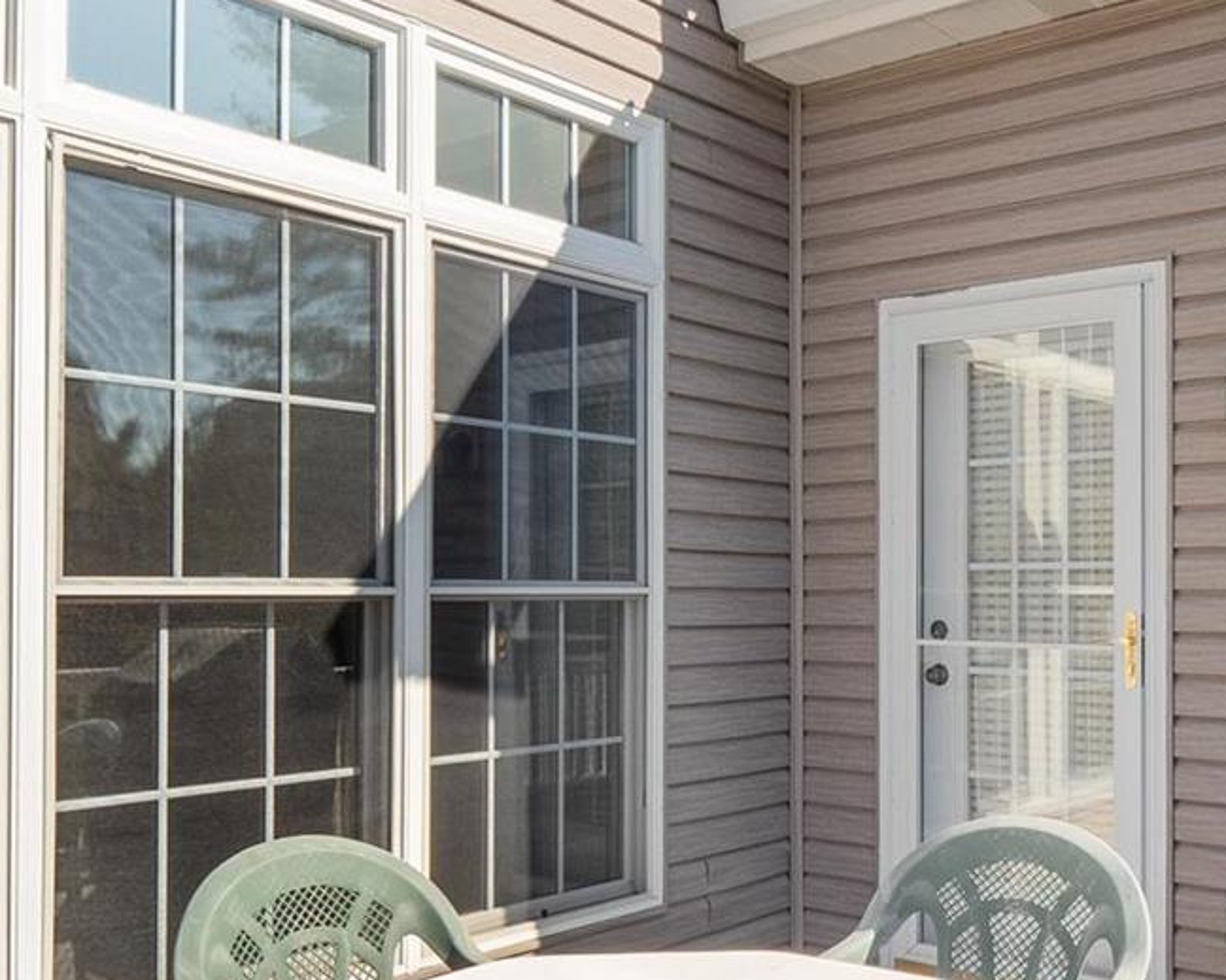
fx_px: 1342
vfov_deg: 40.1
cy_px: 549
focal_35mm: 37
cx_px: 786
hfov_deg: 48.5
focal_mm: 8
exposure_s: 1/1000
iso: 400
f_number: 8
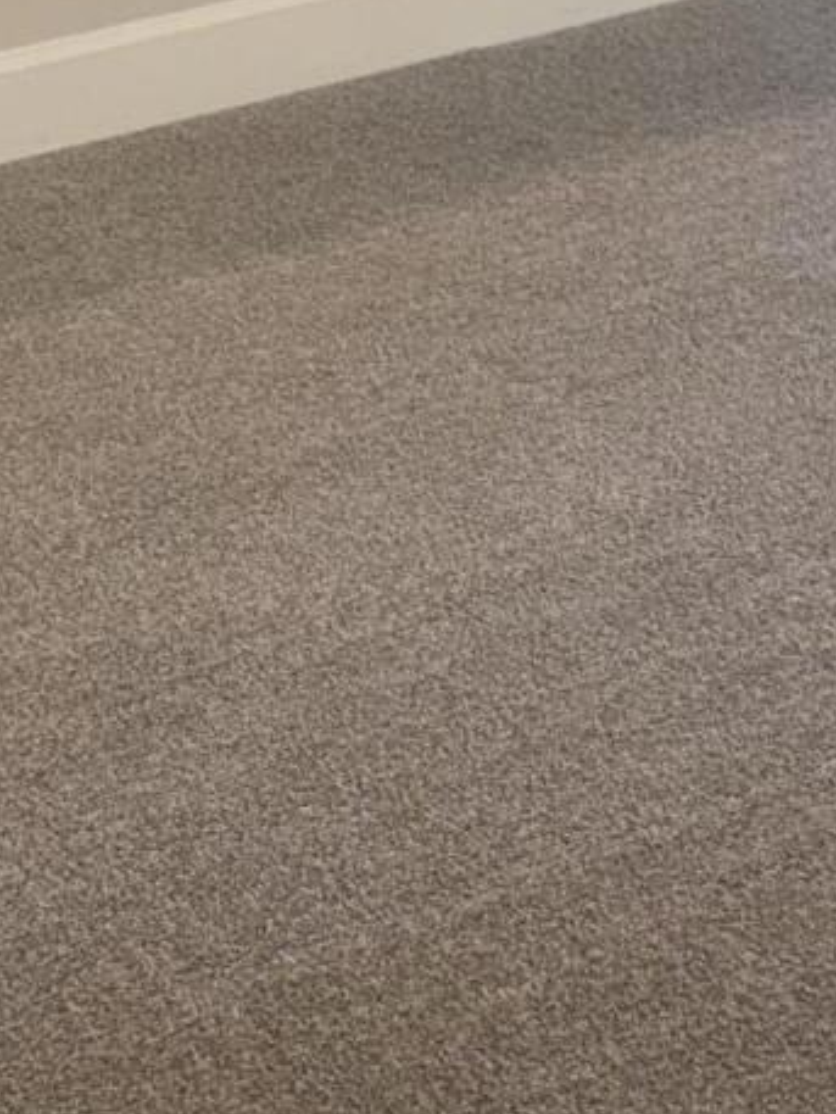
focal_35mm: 105
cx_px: 249
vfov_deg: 18.1
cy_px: -90
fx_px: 3380
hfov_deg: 14.1
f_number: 1.78
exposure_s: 1/120
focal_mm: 6.76
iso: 125
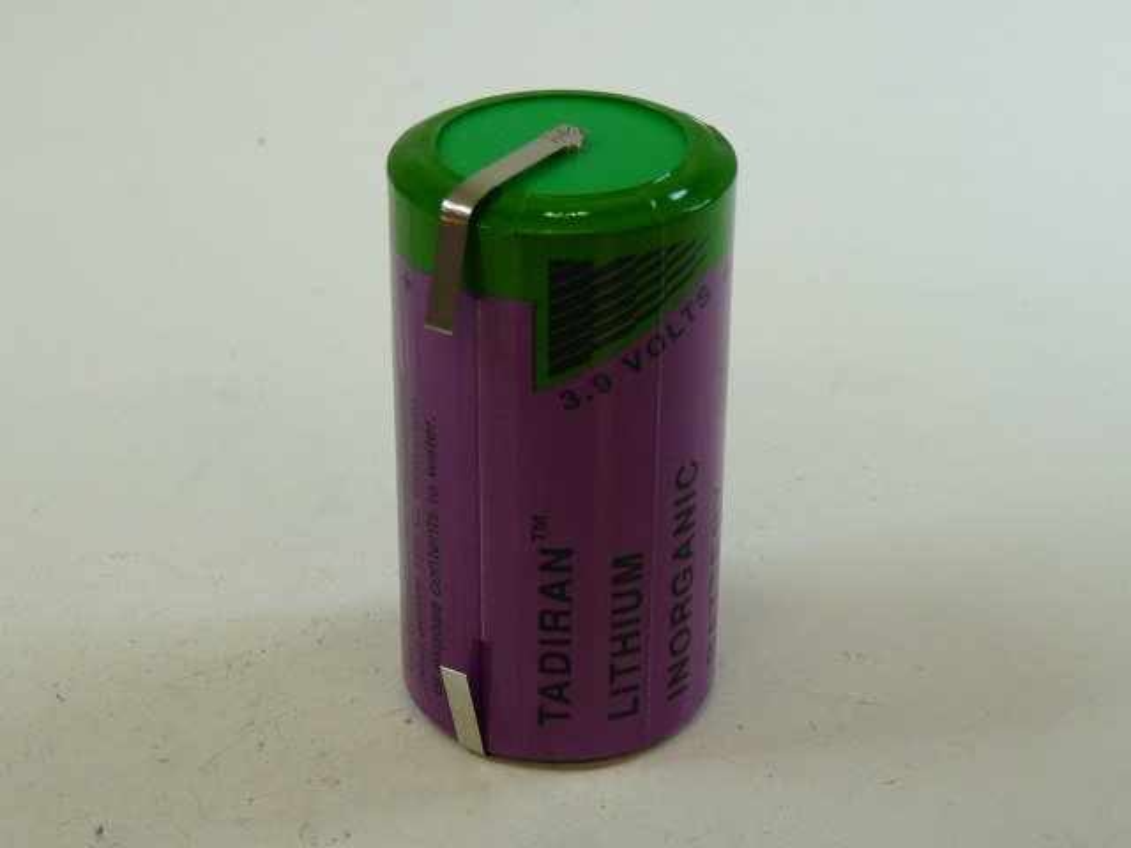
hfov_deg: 26.3
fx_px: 2418
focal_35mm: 74
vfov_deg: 19.9
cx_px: 566
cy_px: 424
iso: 100
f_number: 3
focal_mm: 7.4
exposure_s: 1/40
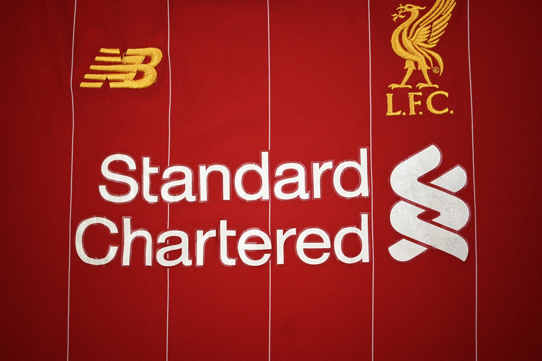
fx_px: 444
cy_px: 180
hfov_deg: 62.8
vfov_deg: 44.3
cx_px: 271
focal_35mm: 30
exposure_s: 1/125
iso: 200
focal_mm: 29.5
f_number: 4.5
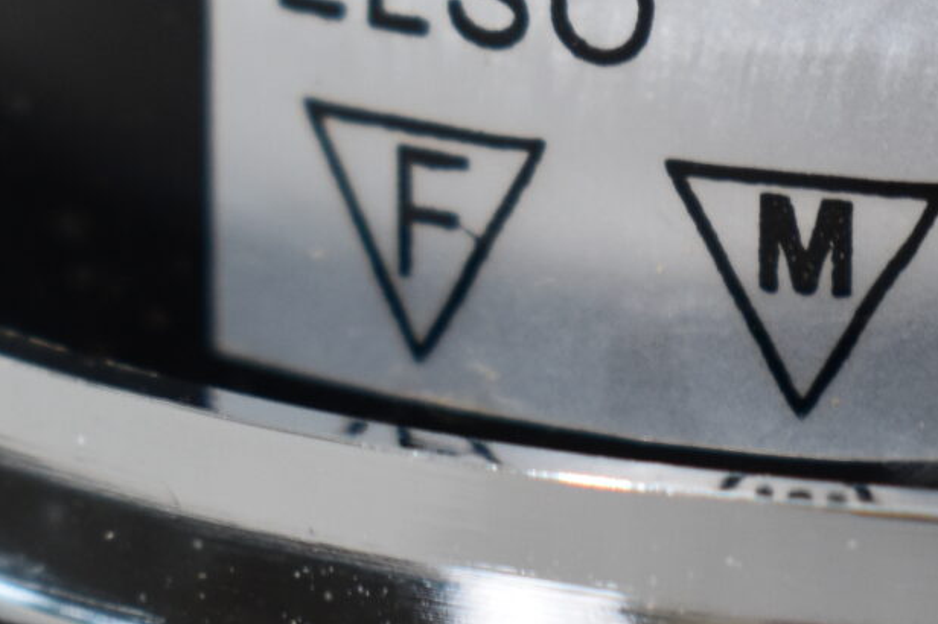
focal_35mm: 287
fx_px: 7474
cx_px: 1144
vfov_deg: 4.8
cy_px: 112
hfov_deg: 7.1
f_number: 6.3
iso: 400
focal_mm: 46
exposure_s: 1/60
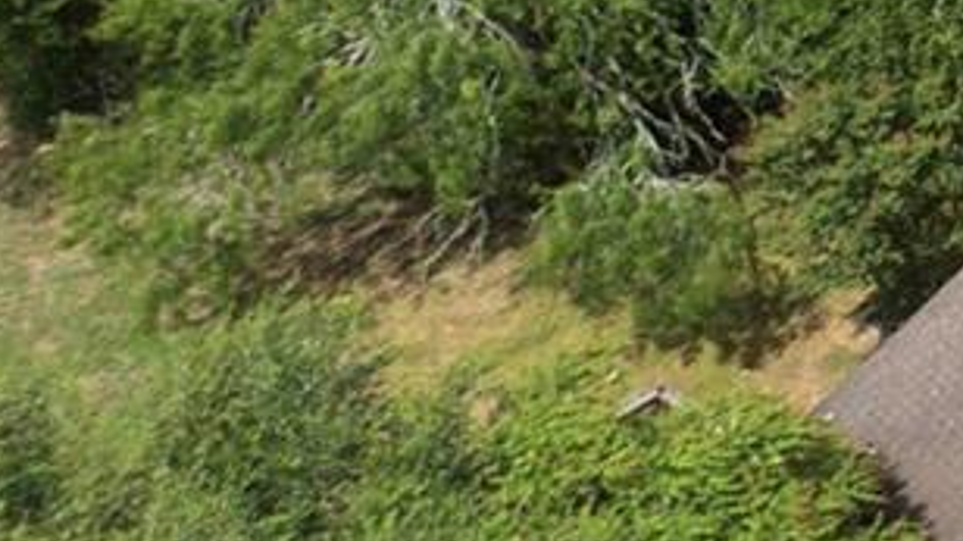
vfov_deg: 6.7
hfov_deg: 9.4
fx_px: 4442
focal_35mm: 174
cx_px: 2980
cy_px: -690
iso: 100
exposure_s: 1/1250
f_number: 2.8
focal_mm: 12.29
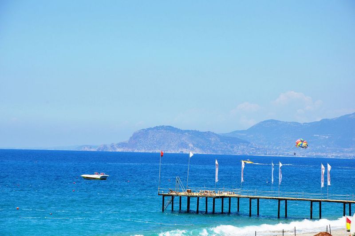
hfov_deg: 13.1
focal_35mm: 158
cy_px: 118
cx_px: 178
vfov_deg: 8.7
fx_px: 1551
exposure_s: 1/400
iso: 200
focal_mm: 105
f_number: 10
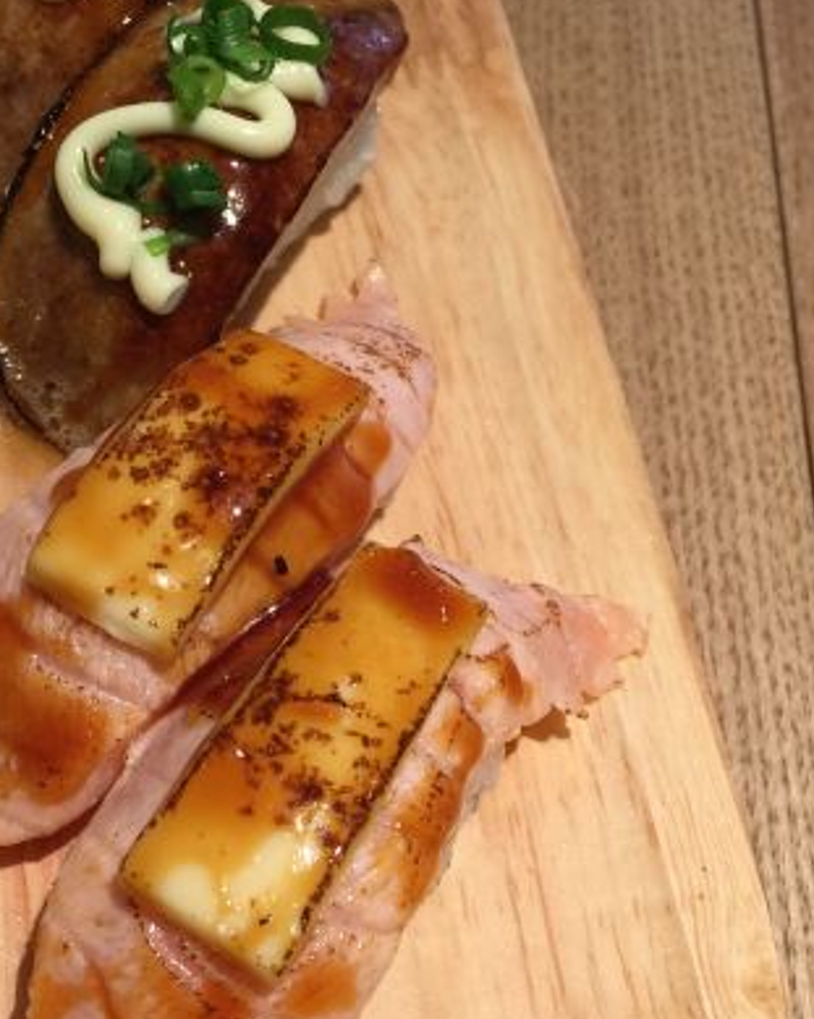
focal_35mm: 51
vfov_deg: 36.5
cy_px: 608
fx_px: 1536
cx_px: 247
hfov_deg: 29.4
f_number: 2.2
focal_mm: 4.15
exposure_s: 1/33
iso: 40
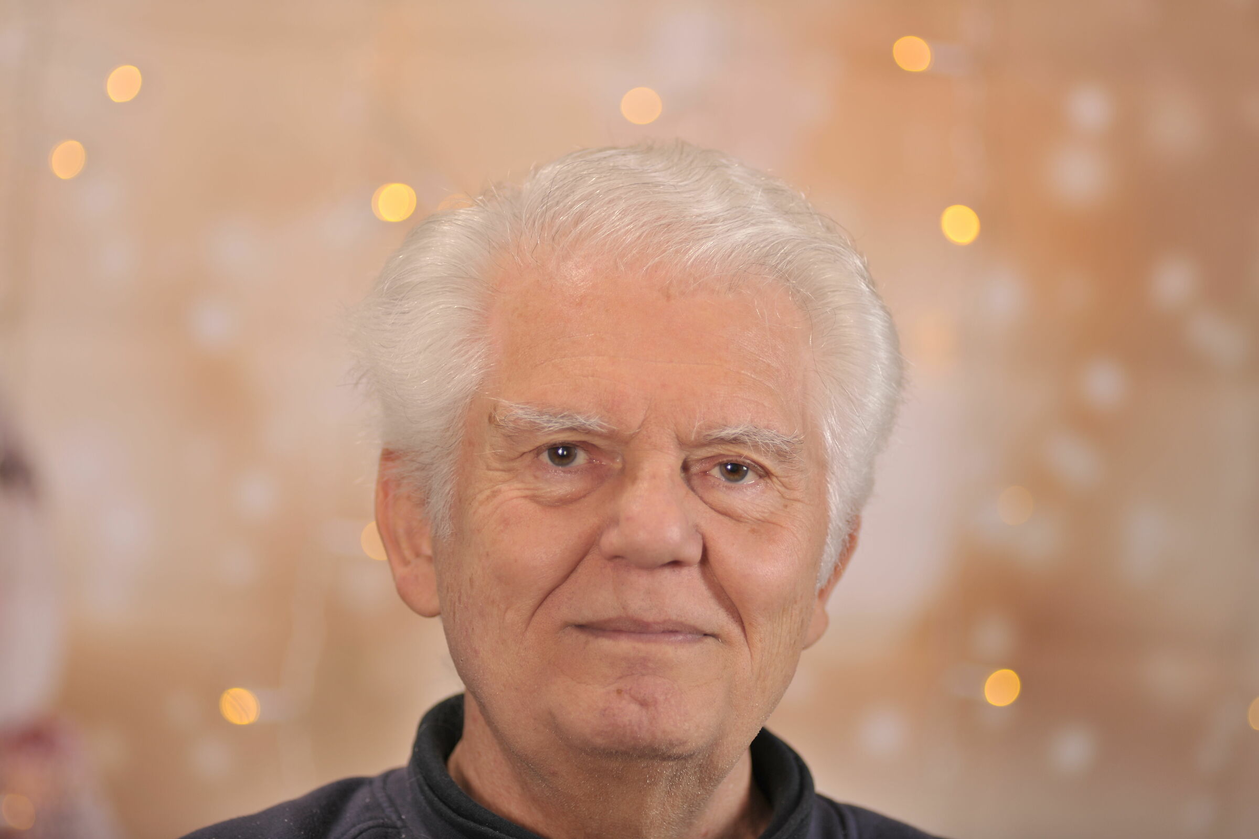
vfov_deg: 7.6
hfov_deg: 11.4
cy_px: 420
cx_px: 630
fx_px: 6295
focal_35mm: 180
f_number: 2.8
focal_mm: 180
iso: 100
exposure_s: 1/160
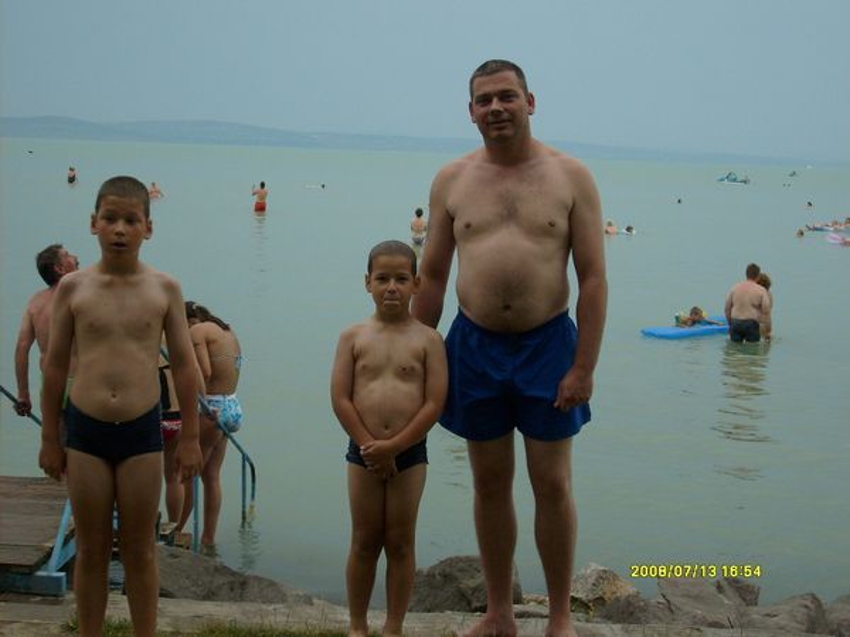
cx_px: 425
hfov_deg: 31.7
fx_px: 1498
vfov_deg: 24.0
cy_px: 318
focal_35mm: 61
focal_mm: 10.3
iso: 80
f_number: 3.6
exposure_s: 1/350
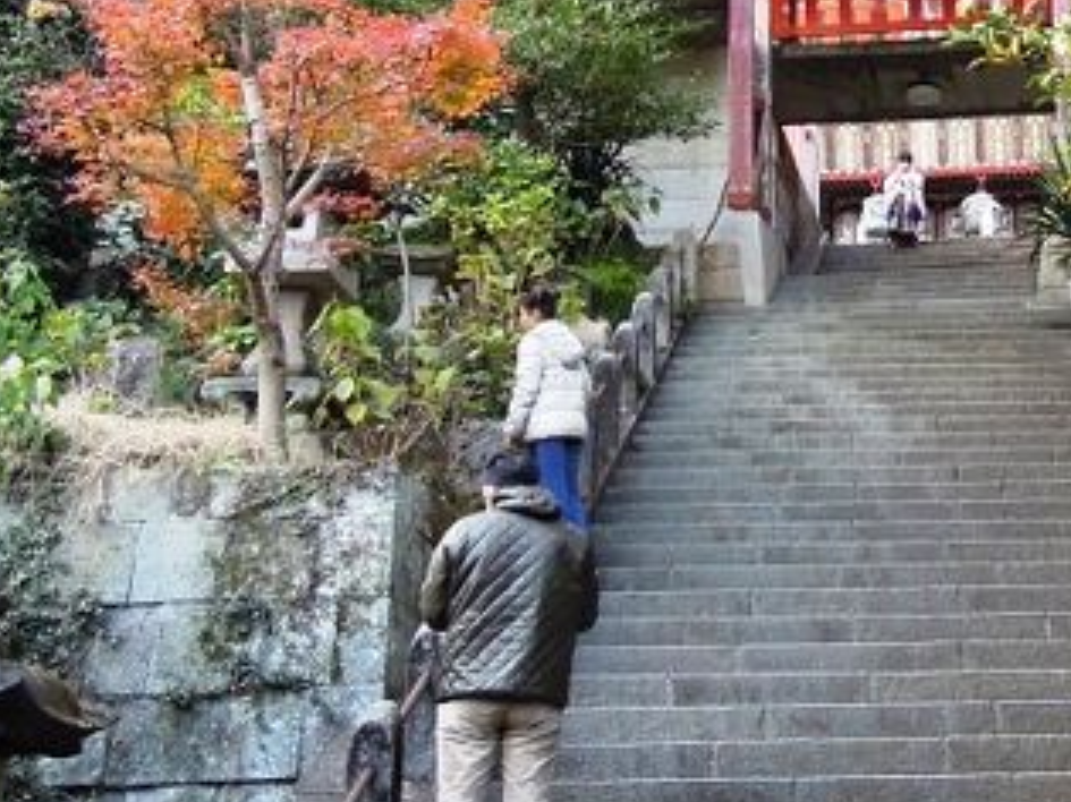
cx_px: 952
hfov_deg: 28.3
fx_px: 2041
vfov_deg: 21.8
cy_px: 88
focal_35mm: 66
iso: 160
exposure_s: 1/80
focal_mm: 4.3
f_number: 2.8
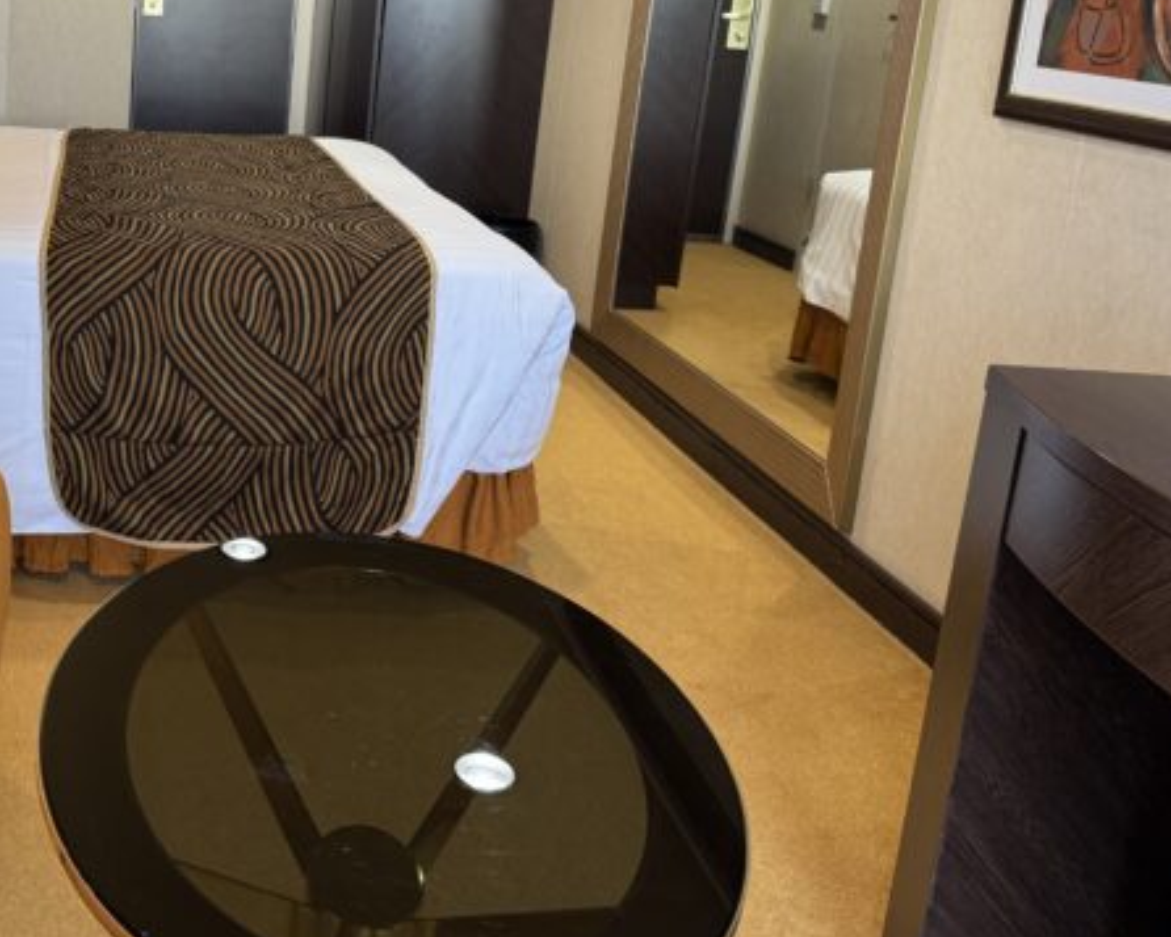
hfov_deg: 41.1
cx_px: 163
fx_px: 1456
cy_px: 239
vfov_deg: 34.9
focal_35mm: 42
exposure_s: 1/60
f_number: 1.78
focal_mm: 6.76
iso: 200
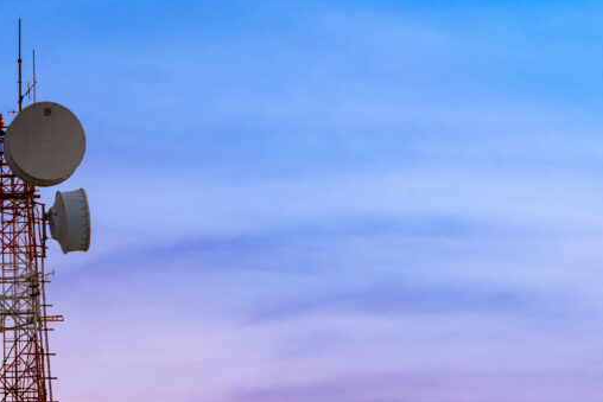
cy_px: 384
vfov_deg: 4.9
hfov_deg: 7.3
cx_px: 279
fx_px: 4725
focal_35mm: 282
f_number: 9.5
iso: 100
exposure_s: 1/6
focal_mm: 140
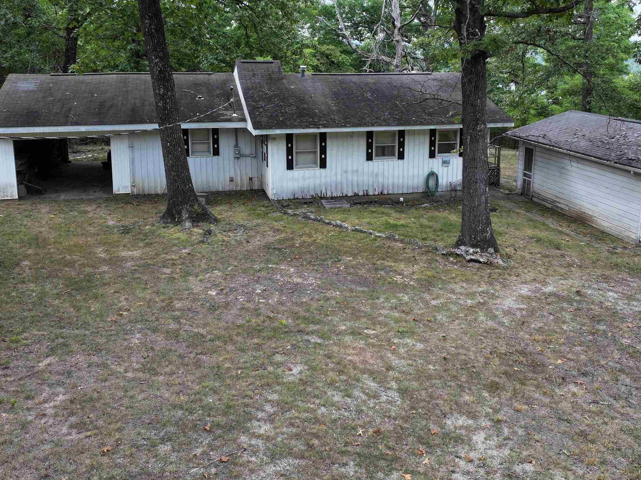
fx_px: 648
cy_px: 185
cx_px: 330
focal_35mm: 35
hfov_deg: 52.6
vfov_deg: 40.4
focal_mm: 12.29
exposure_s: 1/30
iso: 100
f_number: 2.8
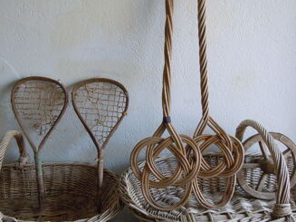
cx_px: 131
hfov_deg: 42.9
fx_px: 376
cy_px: 130
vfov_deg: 32.8
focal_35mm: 44
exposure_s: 1/60
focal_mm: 5.4
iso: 320
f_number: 3.5
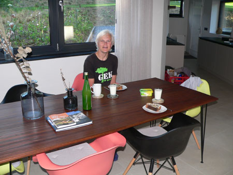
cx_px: 116
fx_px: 242
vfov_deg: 39.7
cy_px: 88
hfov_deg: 51.3
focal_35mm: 36
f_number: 2.8
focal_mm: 6
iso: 100
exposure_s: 1/60
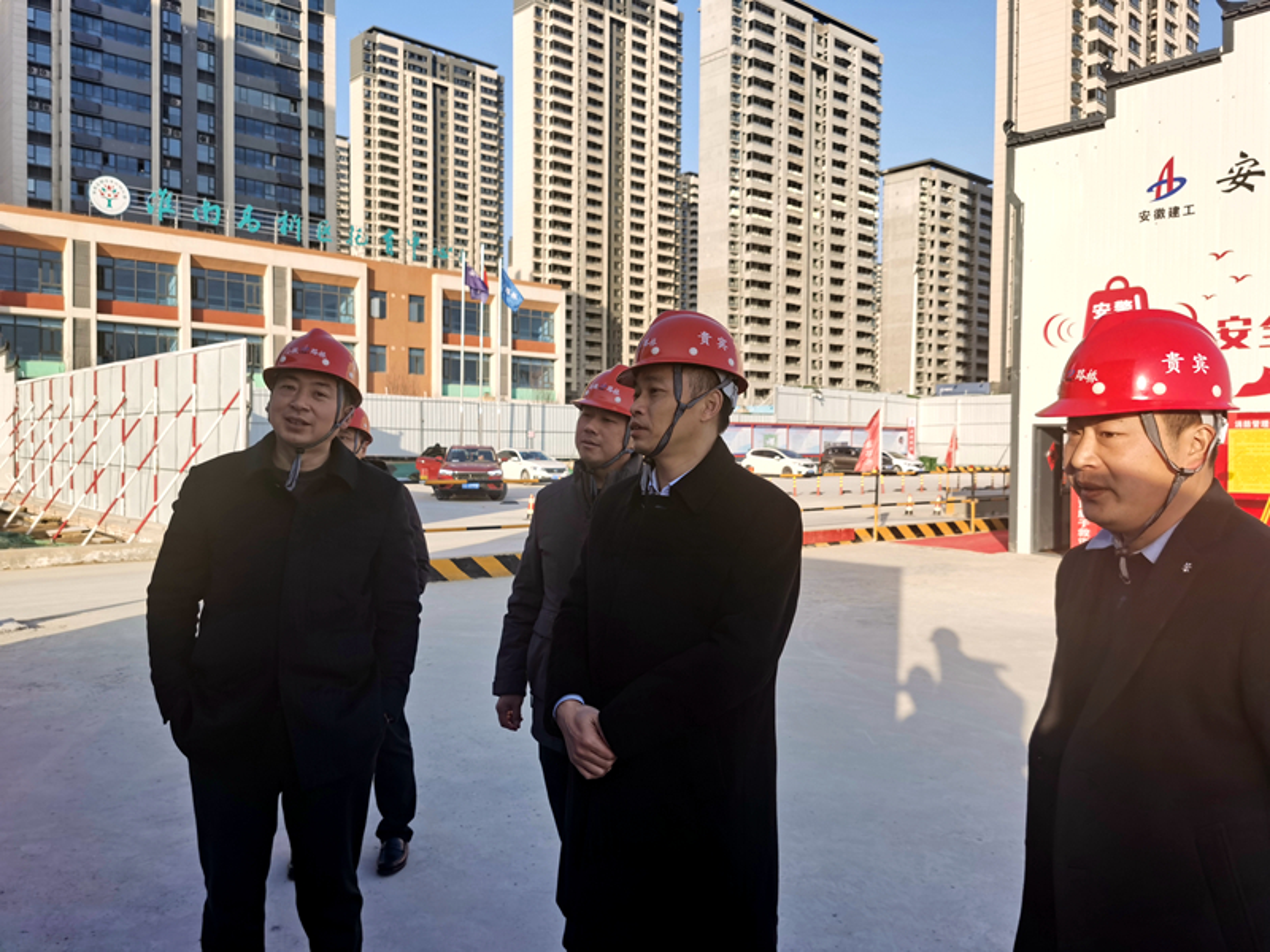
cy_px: 476
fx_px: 991
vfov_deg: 51.4
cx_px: 635
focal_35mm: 27
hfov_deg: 65.3
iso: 50
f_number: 1.6
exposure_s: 1/2513
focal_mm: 5.56
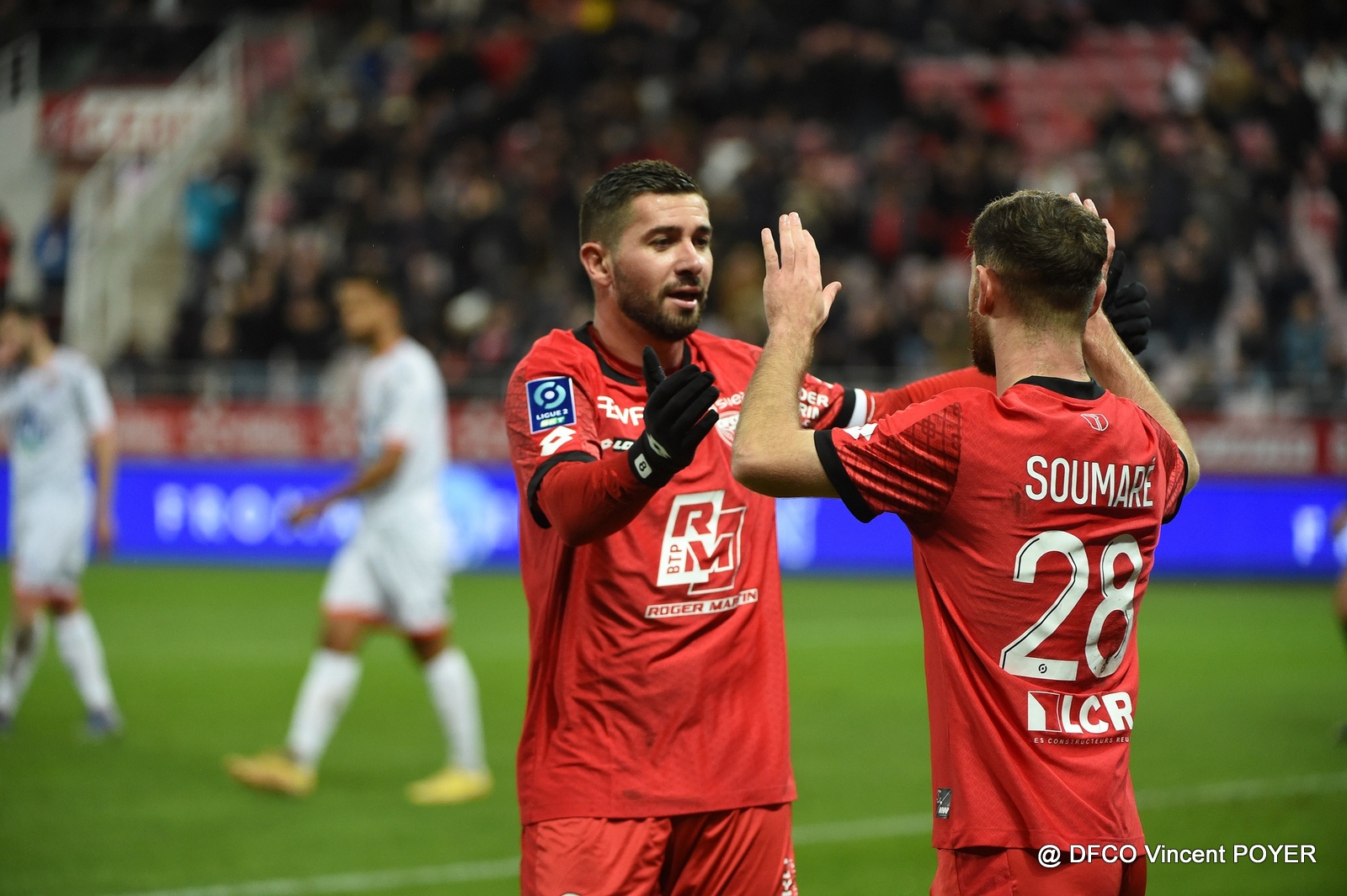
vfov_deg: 4.6
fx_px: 11219
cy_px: 448
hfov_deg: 6.9
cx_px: 674
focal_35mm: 300
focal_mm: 300
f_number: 4
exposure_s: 1/800
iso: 4000
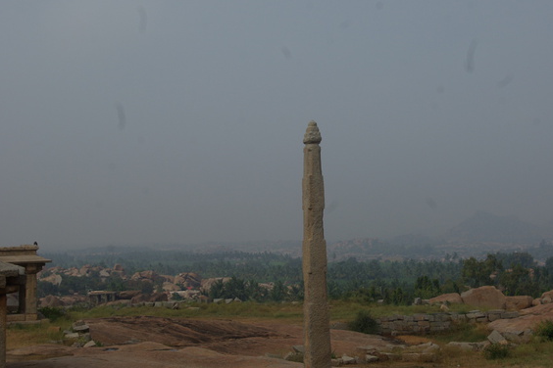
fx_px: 915
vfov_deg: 22.8
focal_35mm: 60
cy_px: 193
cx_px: 296
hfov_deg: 33.6
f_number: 8
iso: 100
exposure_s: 1/180
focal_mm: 35
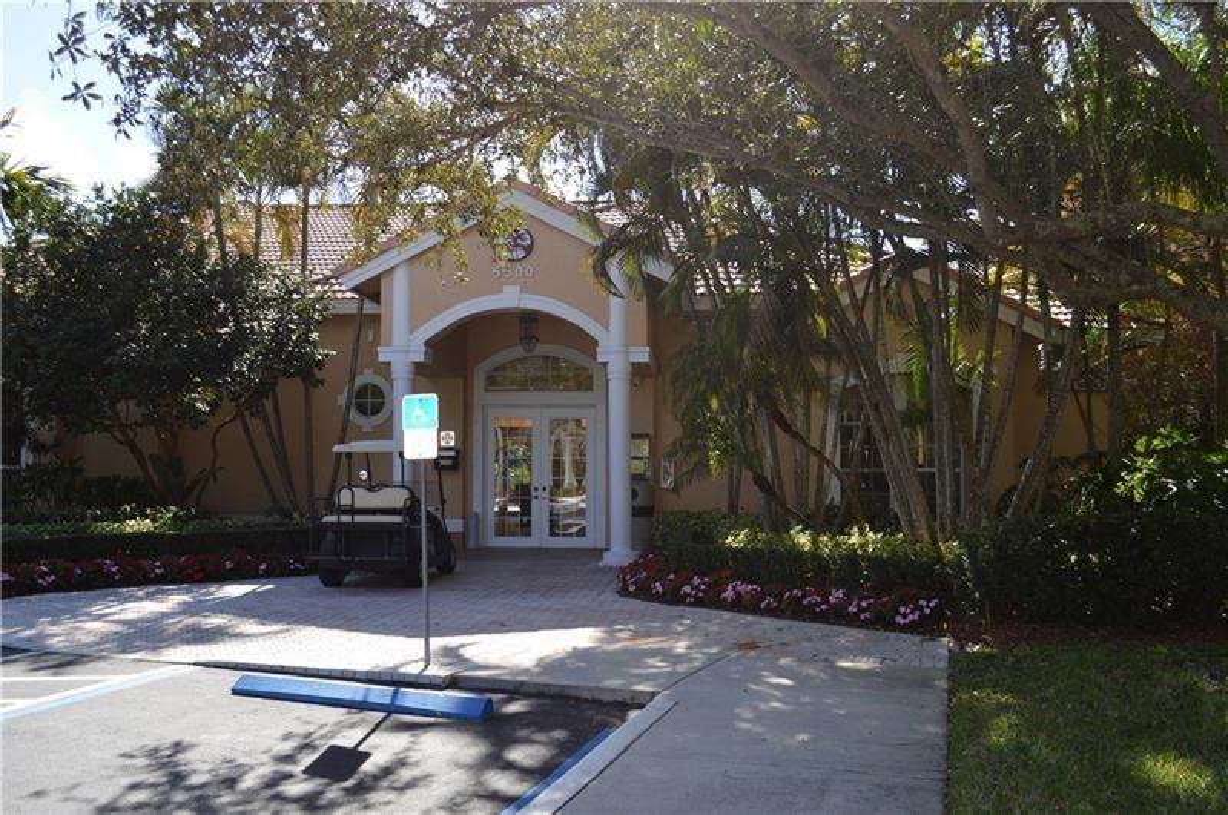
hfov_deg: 57.3
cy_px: 408
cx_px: 614
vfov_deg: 39.9
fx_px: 1124
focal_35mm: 33
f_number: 5
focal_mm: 22
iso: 100
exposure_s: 1/200
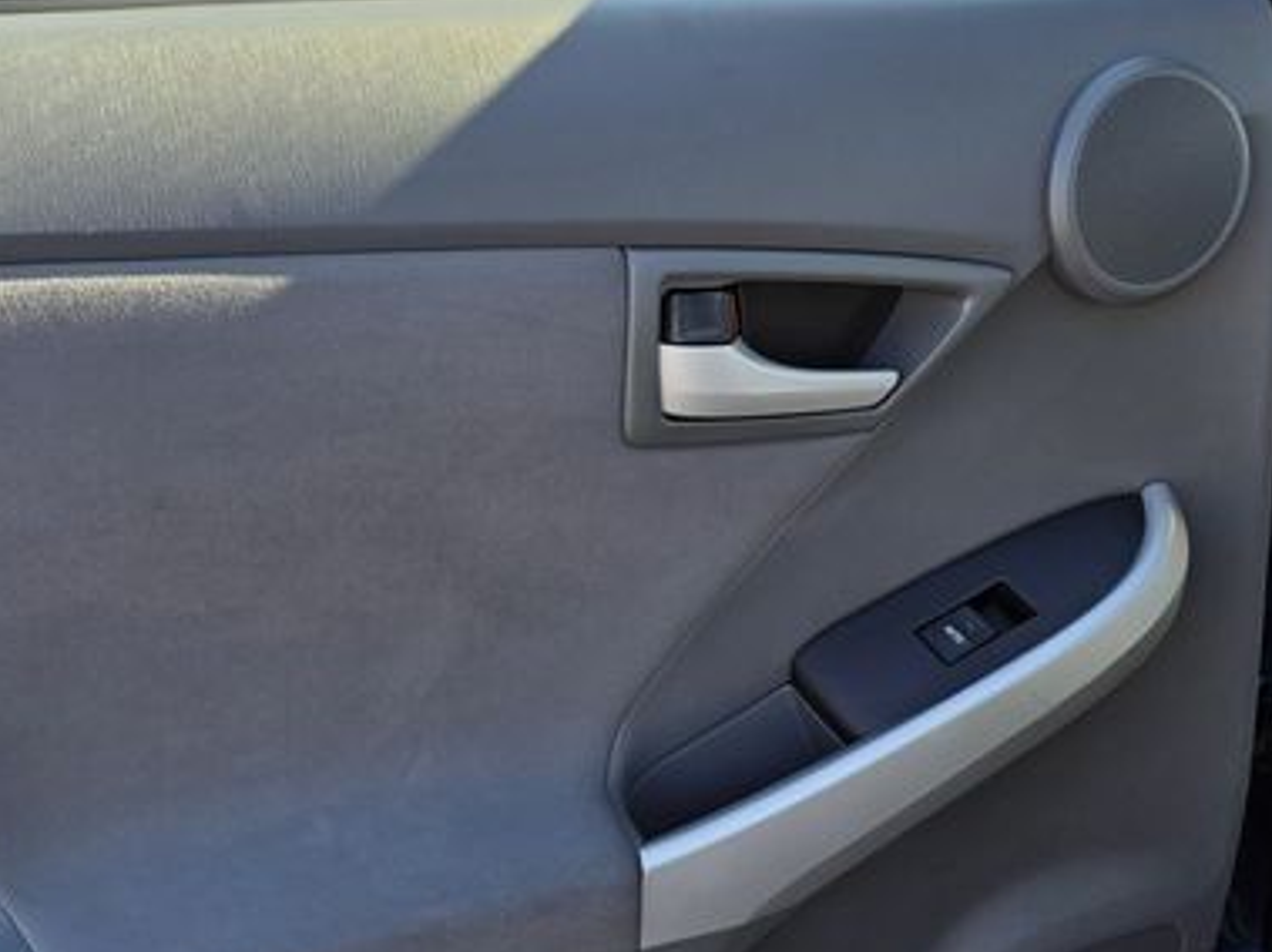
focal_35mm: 49
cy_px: 617
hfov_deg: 37.7
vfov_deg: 29.5
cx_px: 285
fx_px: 1800
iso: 40
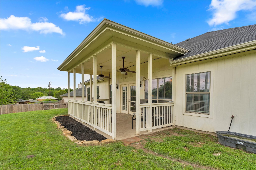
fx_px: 126
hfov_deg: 91.0
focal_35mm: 18
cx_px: 128
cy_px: 85
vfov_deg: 68.3
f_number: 9
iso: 100
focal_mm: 17.7
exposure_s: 1/40
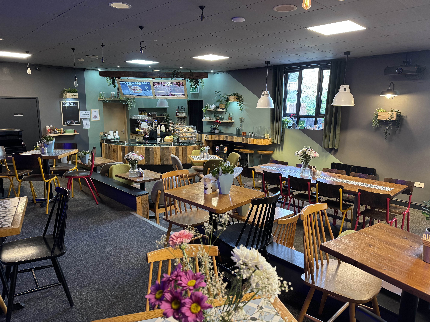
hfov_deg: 71.6
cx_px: 215
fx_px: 298
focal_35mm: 24
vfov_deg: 56.8
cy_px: 161
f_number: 1.78
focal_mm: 6.76
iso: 320
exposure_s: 1/50
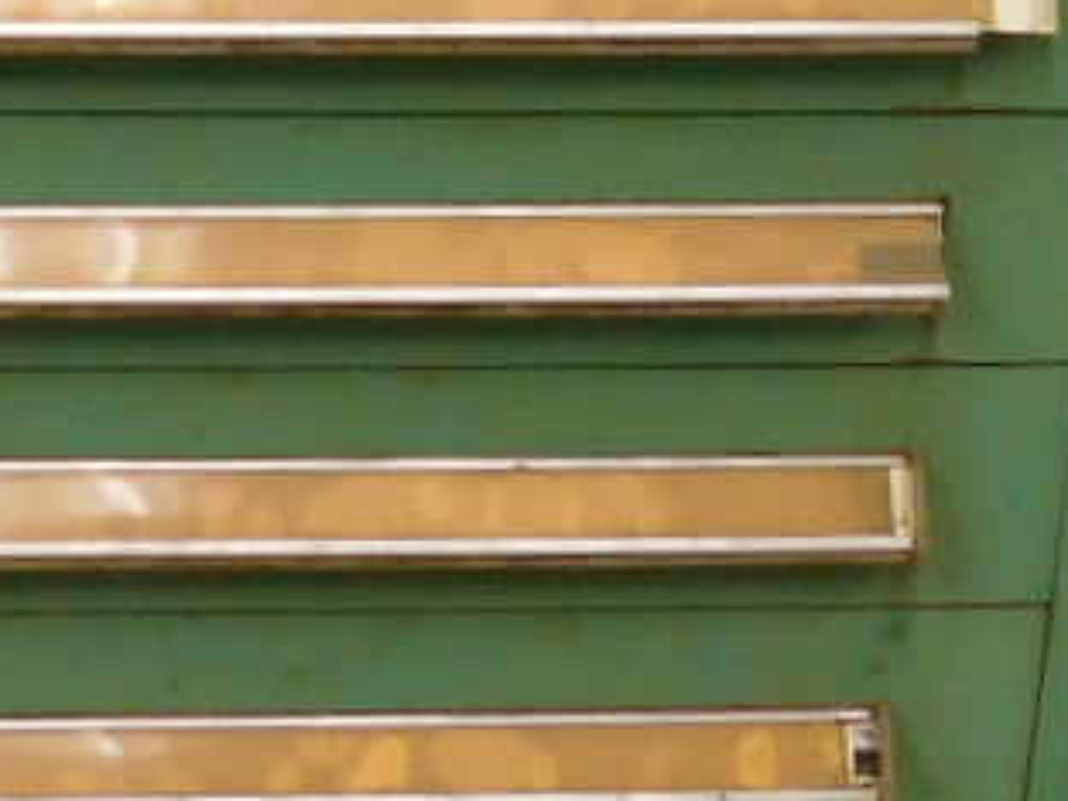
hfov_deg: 16.5
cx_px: 123
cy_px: -640
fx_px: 3641
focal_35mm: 118
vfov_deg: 11.6
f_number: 3
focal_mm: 4
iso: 220
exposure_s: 1/30
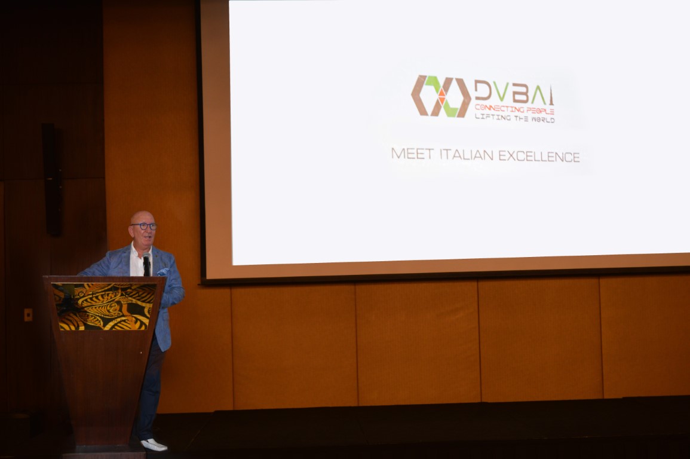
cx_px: 345
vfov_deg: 25.0
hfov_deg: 36.9
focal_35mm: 54
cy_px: 230
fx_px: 1034
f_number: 5
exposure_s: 1/20
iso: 400
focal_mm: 36
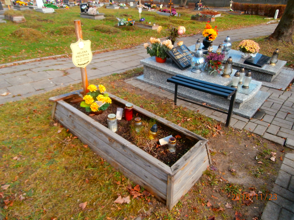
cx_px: 147
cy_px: 110
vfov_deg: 54.9
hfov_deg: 69.4
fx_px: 212
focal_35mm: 25
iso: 100
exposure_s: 1/200
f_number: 3.2
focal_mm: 4.43
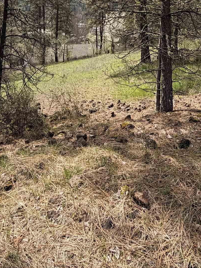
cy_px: 27
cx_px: 102
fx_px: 232
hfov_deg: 46.8
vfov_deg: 52.7
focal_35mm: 30
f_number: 2.2
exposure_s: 1/770
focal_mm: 2.22
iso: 40
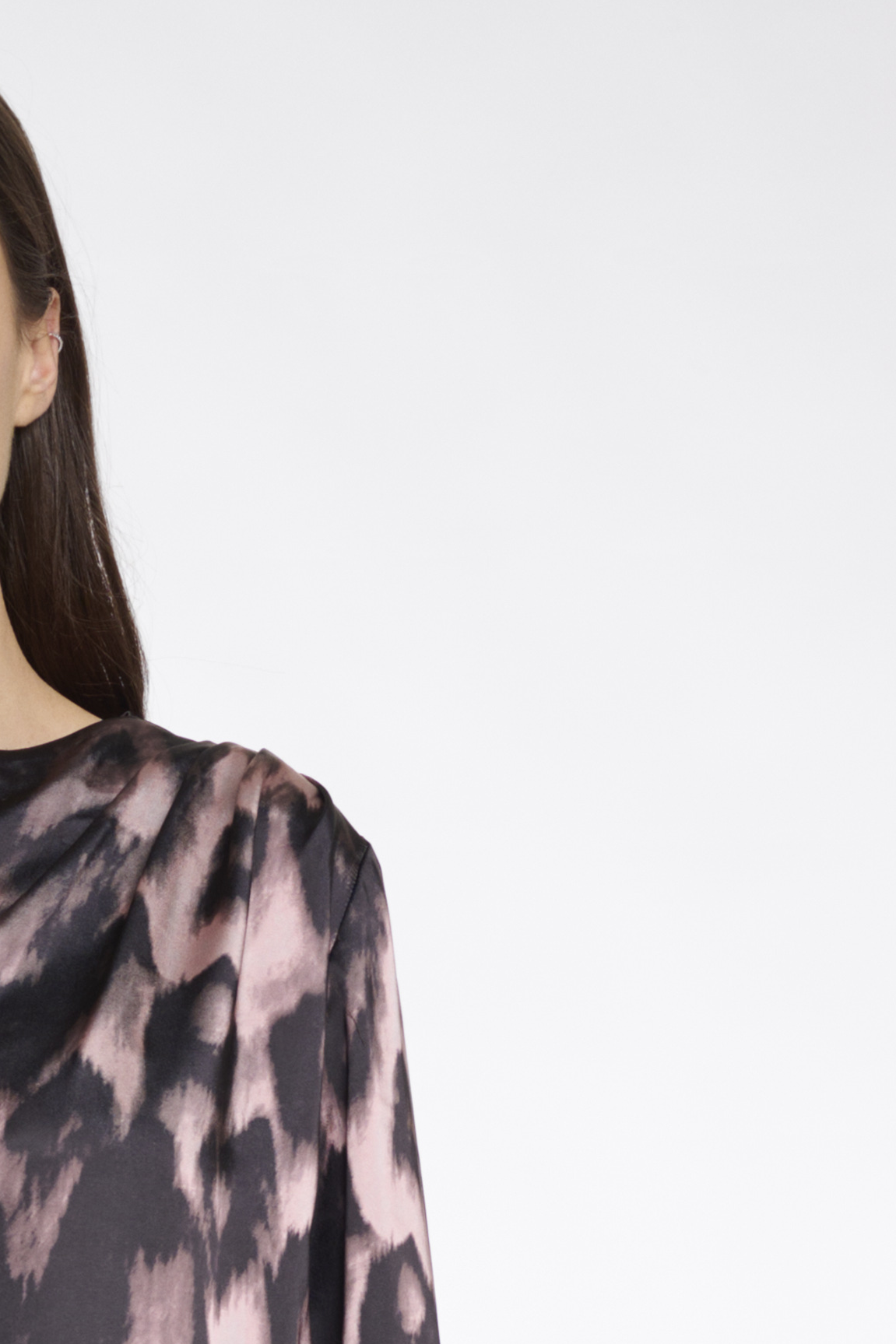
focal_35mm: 203
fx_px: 7580
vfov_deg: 9.7
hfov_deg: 6.7
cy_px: 2206
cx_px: -135
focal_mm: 58
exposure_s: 1/200
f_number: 8
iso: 125
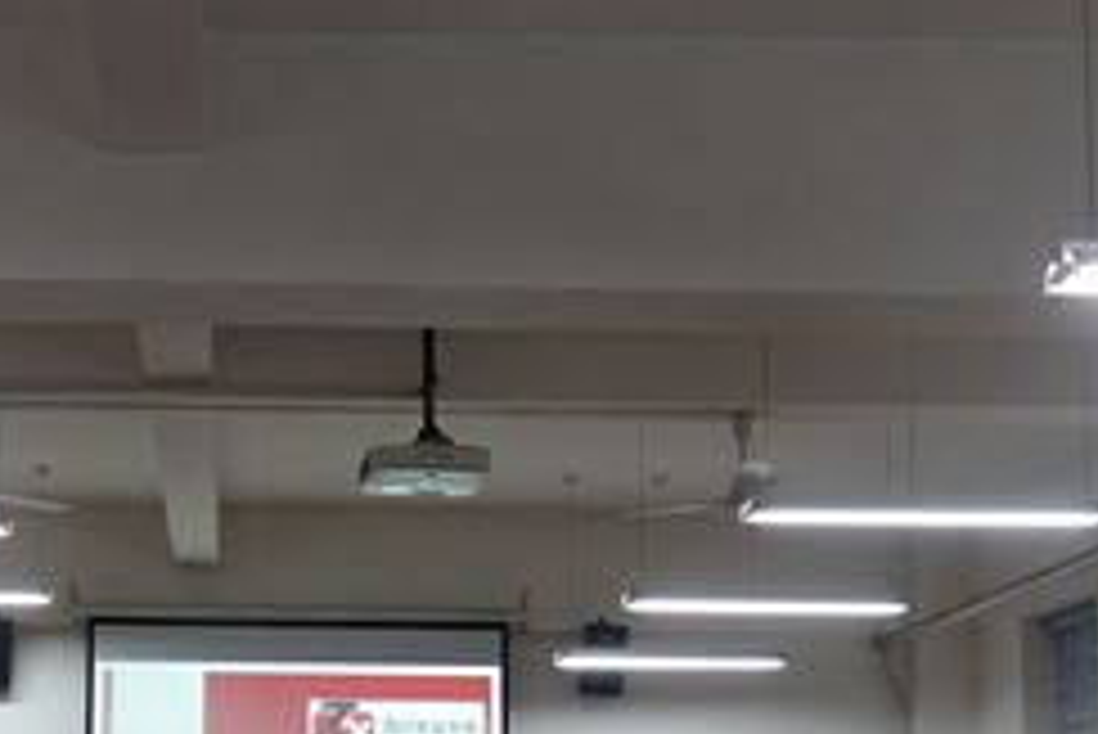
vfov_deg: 22.1
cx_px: 220
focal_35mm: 59
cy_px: 748
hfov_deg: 33.0
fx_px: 1800
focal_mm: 8.8
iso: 160
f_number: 2.8
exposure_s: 1/30
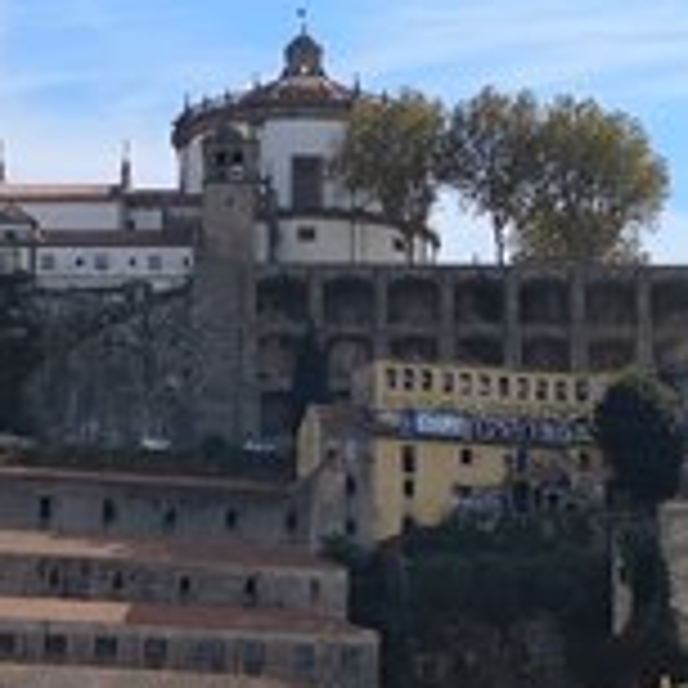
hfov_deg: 13.9
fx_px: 2811
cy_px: 697
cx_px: 243
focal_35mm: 125
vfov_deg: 13.7
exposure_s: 1/3040
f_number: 1.8
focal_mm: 3.95
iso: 50
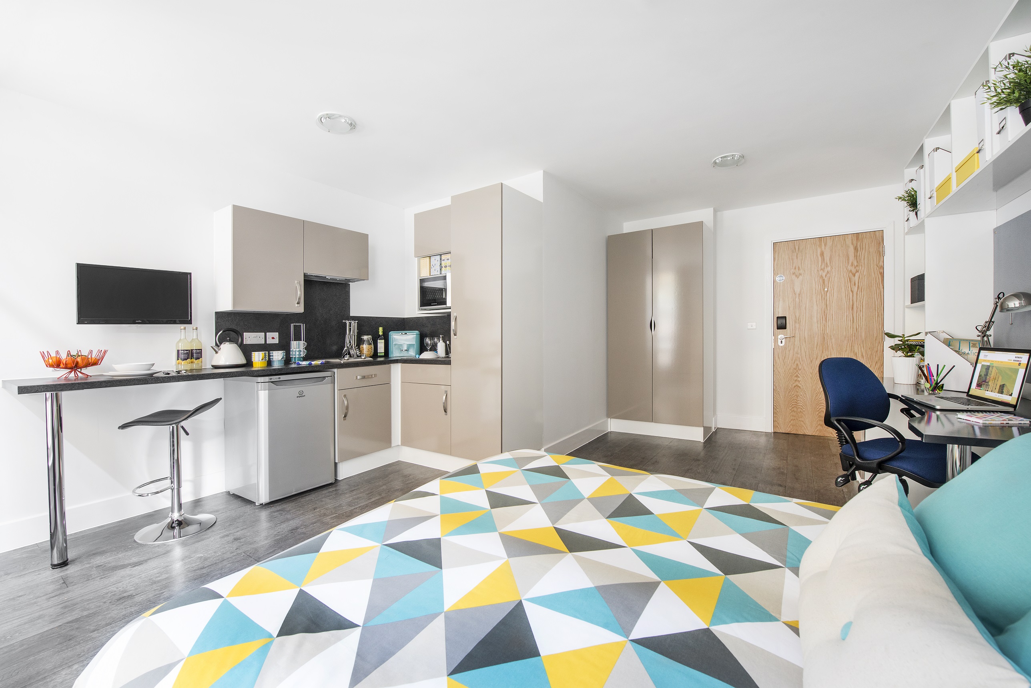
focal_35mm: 14
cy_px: 344
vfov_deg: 81.3
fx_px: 401
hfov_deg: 104.2
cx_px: 516
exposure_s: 10
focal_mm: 14
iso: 400
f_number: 11
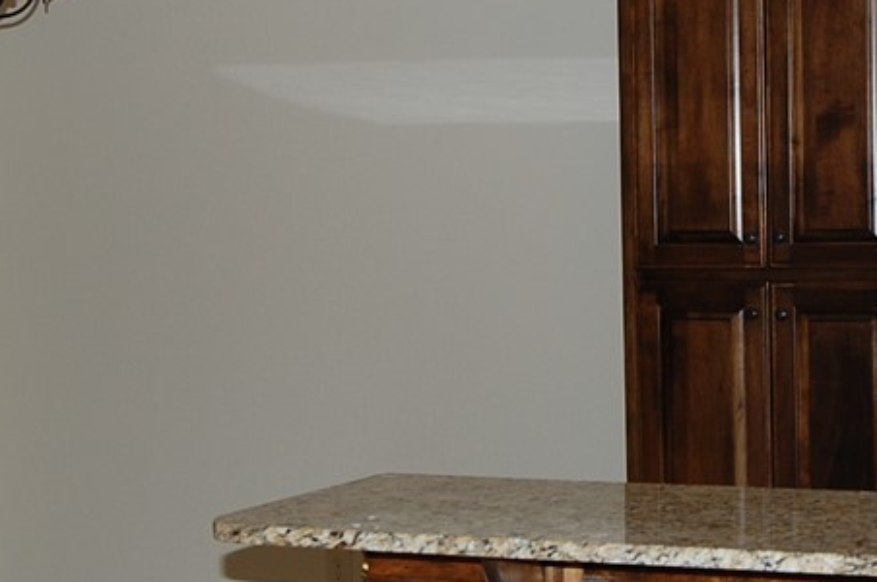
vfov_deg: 14.5
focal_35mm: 94
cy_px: 272
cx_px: 765
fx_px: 2287
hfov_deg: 21.3
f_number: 5.6
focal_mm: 26
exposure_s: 1/125
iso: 220
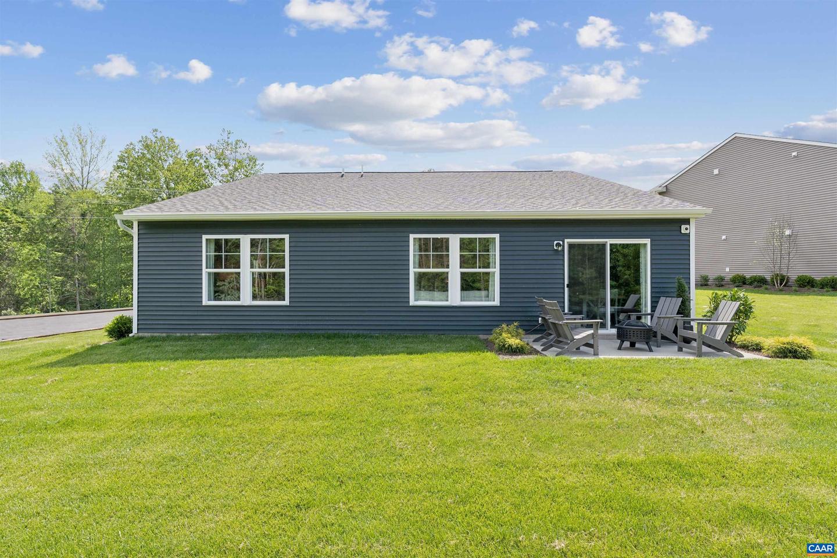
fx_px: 418
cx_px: 418
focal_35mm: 18
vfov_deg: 67.4
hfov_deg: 90.0
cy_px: 279
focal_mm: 18
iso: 200
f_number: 9
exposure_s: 1/125
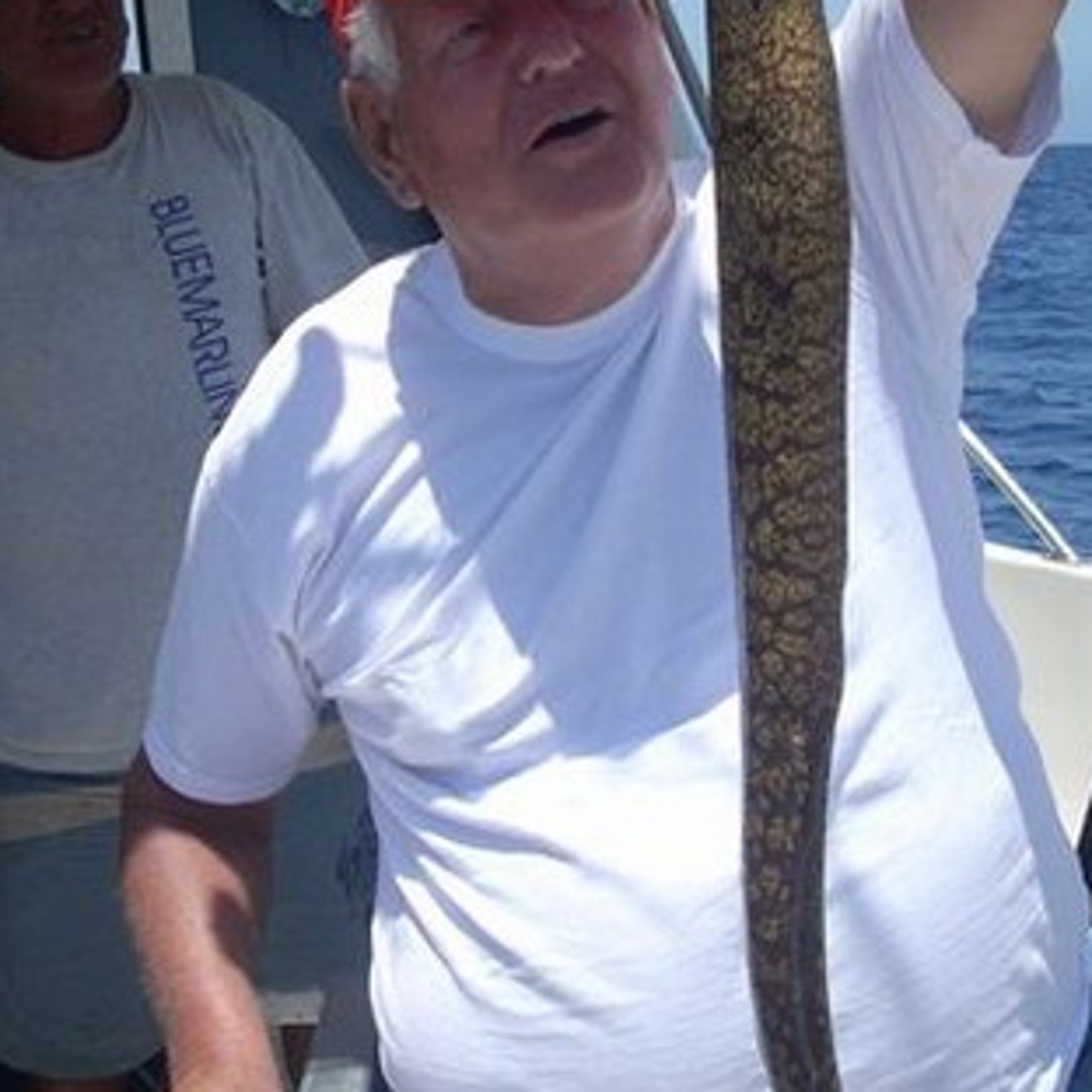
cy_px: 469
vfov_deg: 26.1
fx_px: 2356
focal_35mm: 66
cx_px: 668
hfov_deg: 26.0
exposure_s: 1/310
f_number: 5.6
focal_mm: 6.2
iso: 64
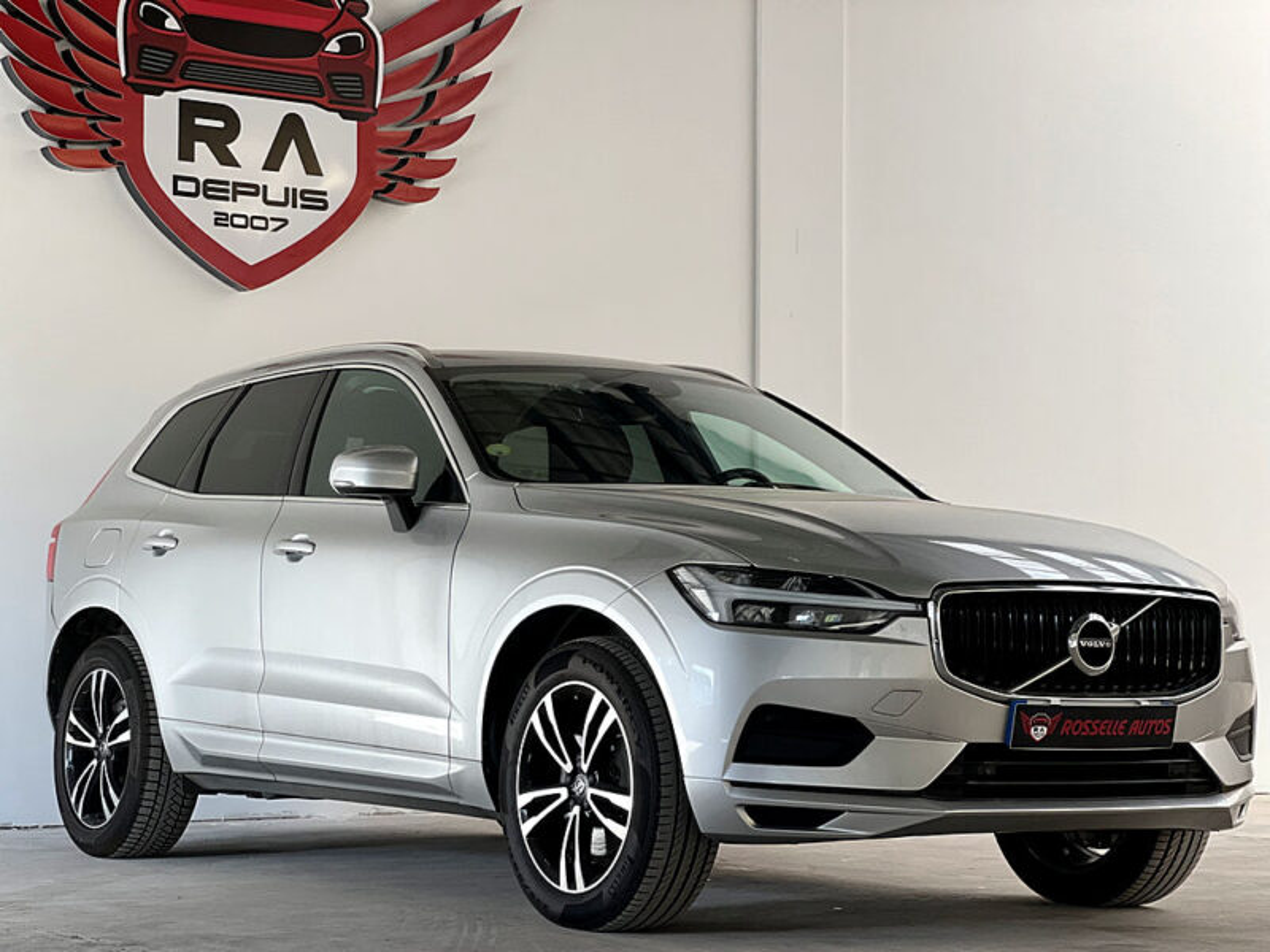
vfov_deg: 19.1
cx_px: 635
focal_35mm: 77
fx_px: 2825
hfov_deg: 25.3
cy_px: 476
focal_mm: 9
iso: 100
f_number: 2.8
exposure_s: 1/121
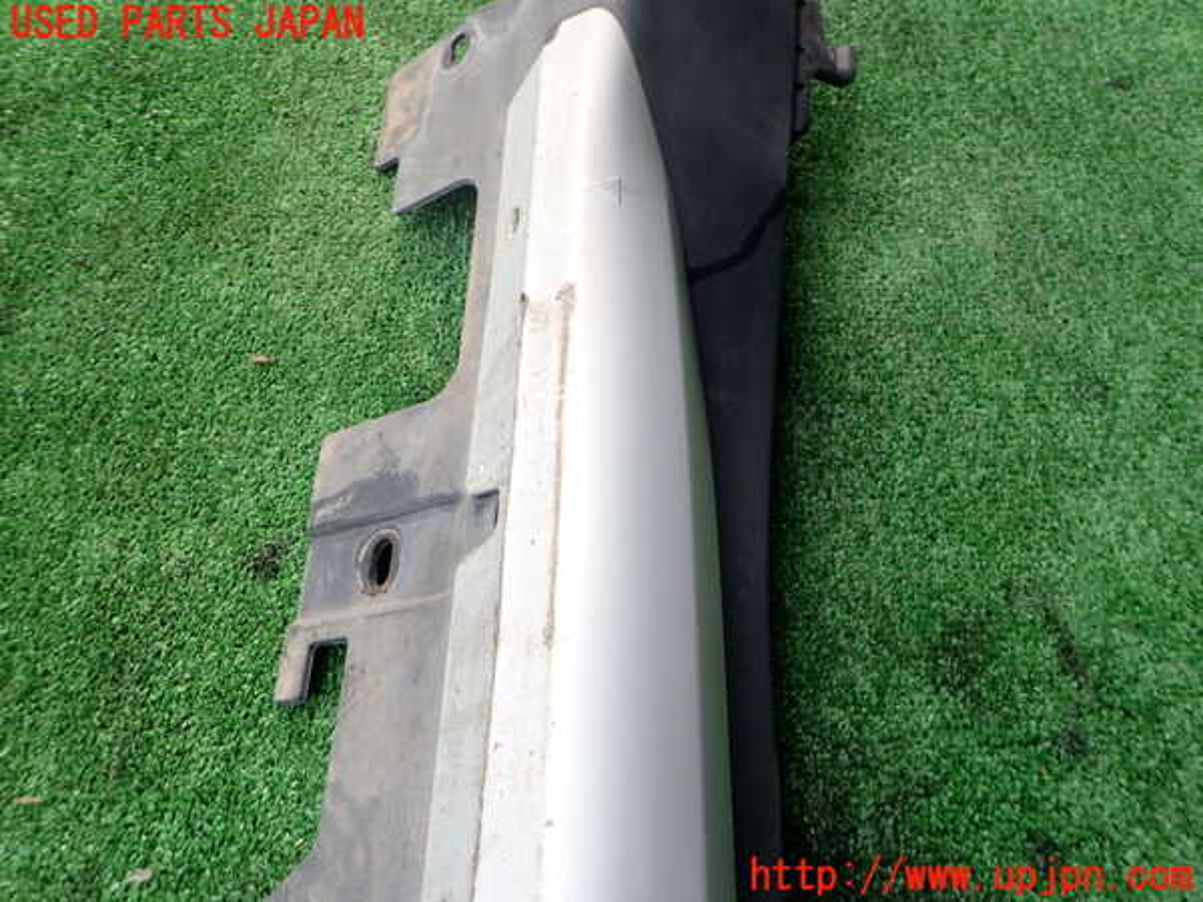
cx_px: 602
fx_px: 869
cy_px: 451
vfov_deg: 54.9
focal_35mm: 25
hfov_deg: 69.4
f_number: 2.8
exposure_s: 1/250
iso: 100
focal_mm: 4.5
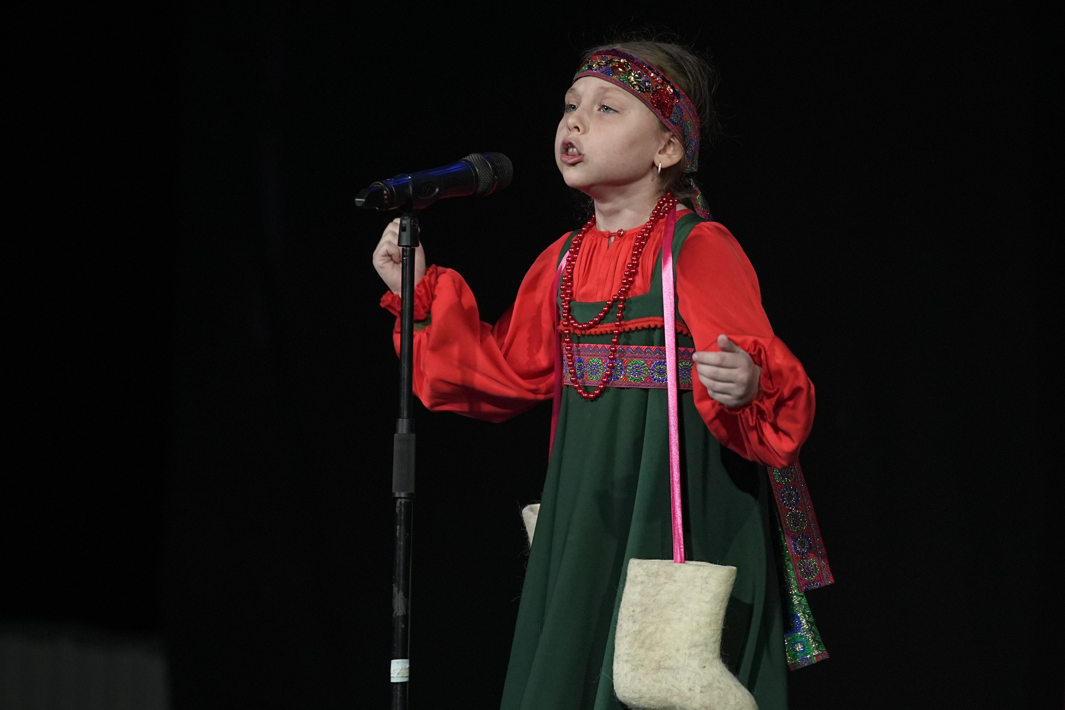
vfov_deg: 4.6
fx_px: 8875
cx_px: 532
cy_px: 355
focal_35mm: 300
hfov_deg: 6.9
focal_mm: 200
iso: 2000
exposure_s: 1/400
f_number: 4
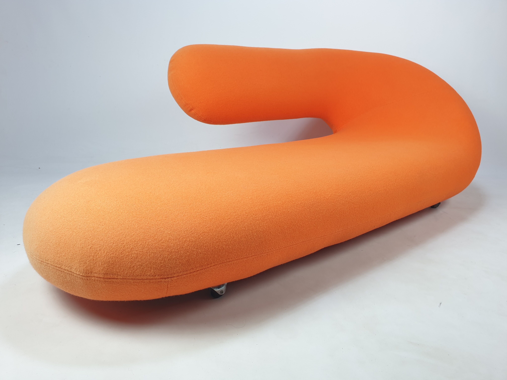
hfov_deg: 67.3
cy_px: 190
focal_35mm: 26
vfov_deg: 53.1
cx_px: 254
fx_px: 381
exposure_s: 1/50
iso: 50
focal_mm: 4.3
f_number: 2.4
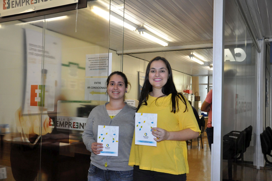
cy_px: 90
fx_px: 272
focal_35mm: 36
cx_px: 136
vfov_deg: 36.8
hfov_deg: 53.2
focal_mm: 24
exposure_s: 1/125
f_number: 5
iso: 1600
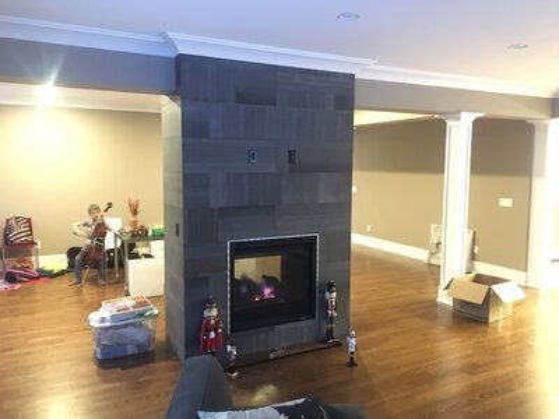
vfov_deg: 48.2
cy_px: 210
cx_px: 280
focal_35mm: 29
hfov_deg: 61.7
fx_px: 468
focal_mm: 4.15
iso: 800
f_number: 2.2
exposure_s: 1/15
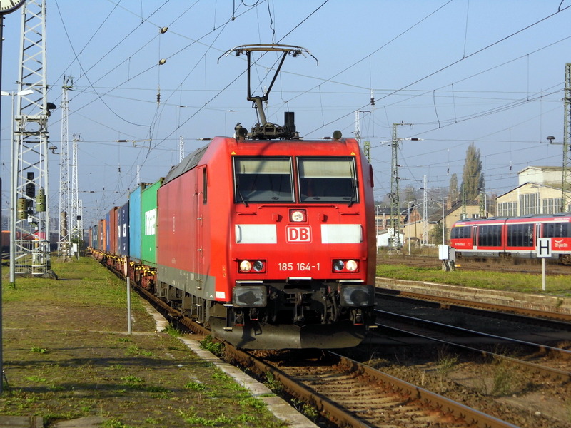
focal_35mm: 106
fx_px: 1748
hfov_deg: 18.5
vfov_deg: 14.0
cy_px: 214
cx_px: 286
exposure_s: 1/583
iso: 100
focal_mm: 19
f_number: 4.5
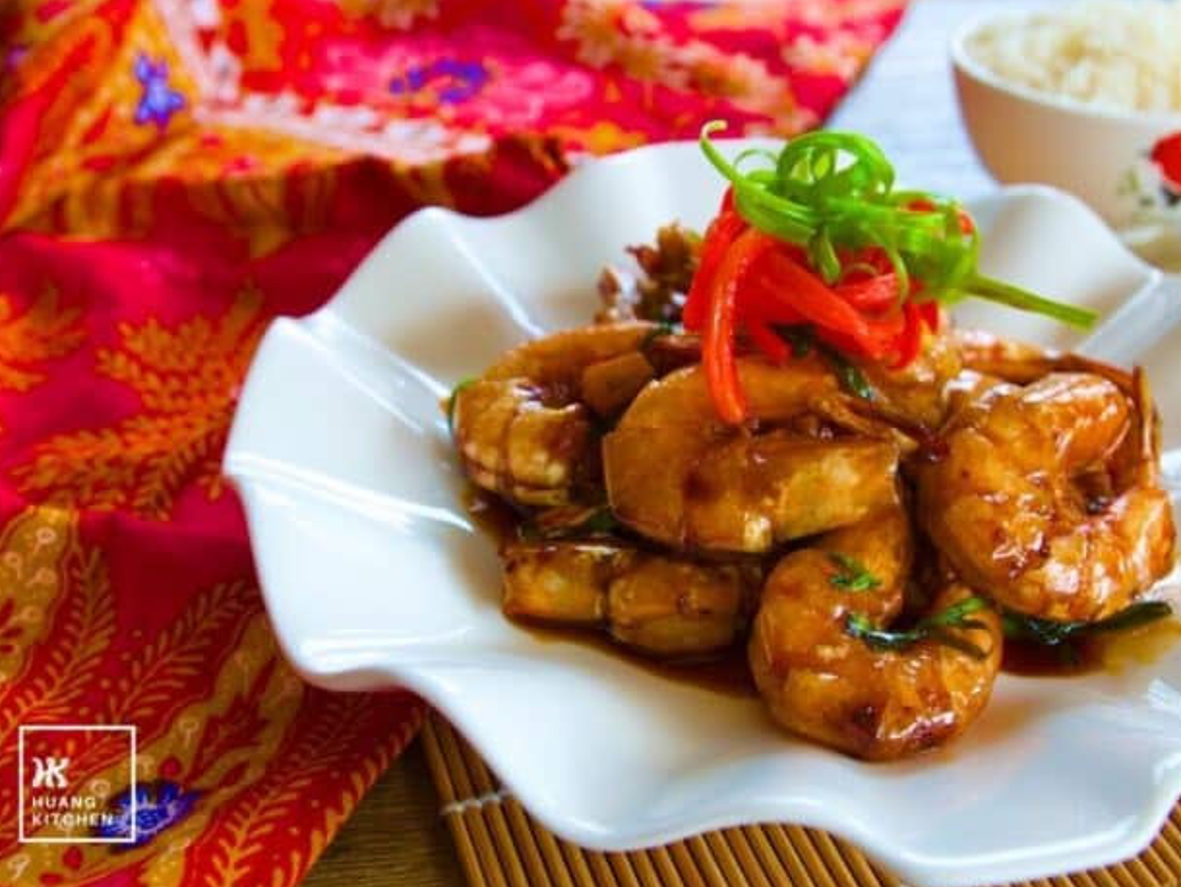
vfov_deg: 33.6
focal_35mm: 43
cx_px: 633
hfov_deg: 43.8
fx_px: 1468
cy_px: 445
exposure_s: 1/125
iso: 250
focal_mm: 26
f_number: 5.6
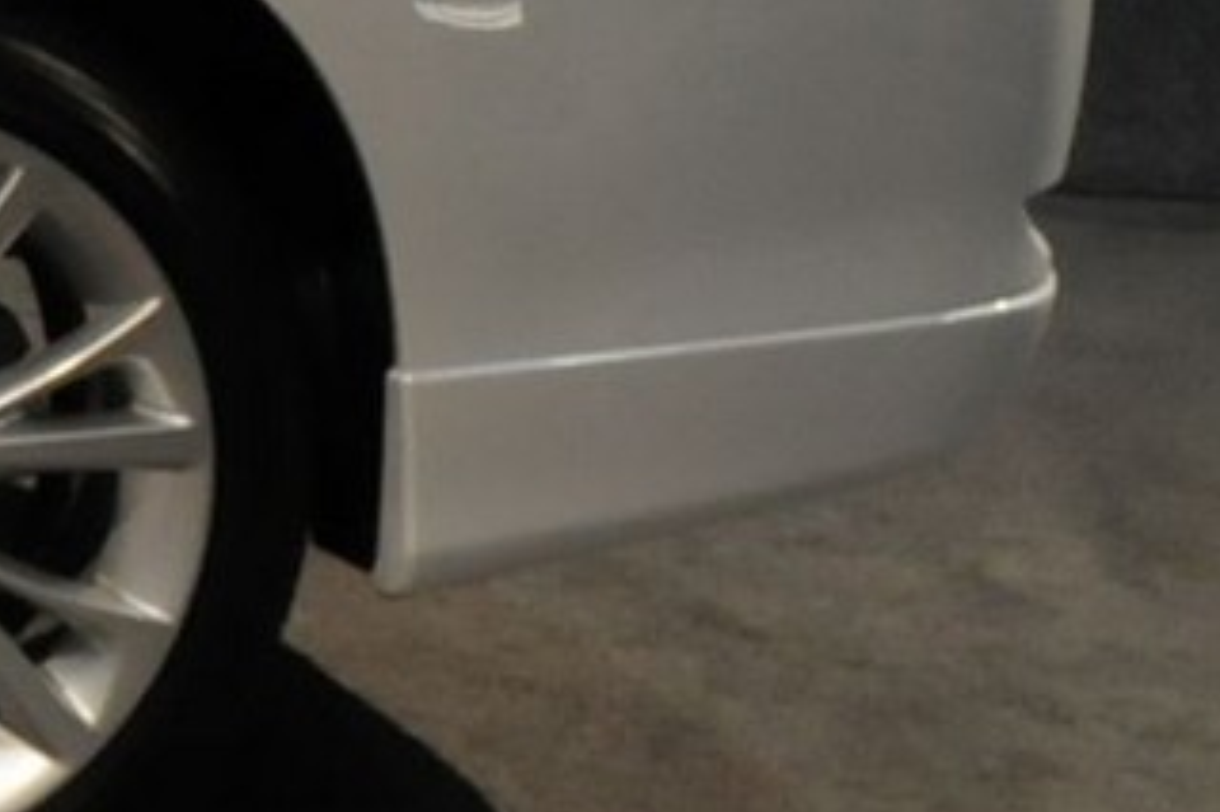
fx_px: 7147
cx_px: -2143
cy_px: -562
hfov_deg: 8.5
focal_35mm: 211
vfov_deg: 6.4
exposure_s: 1/125
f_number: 5.6
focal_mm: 18
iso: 800
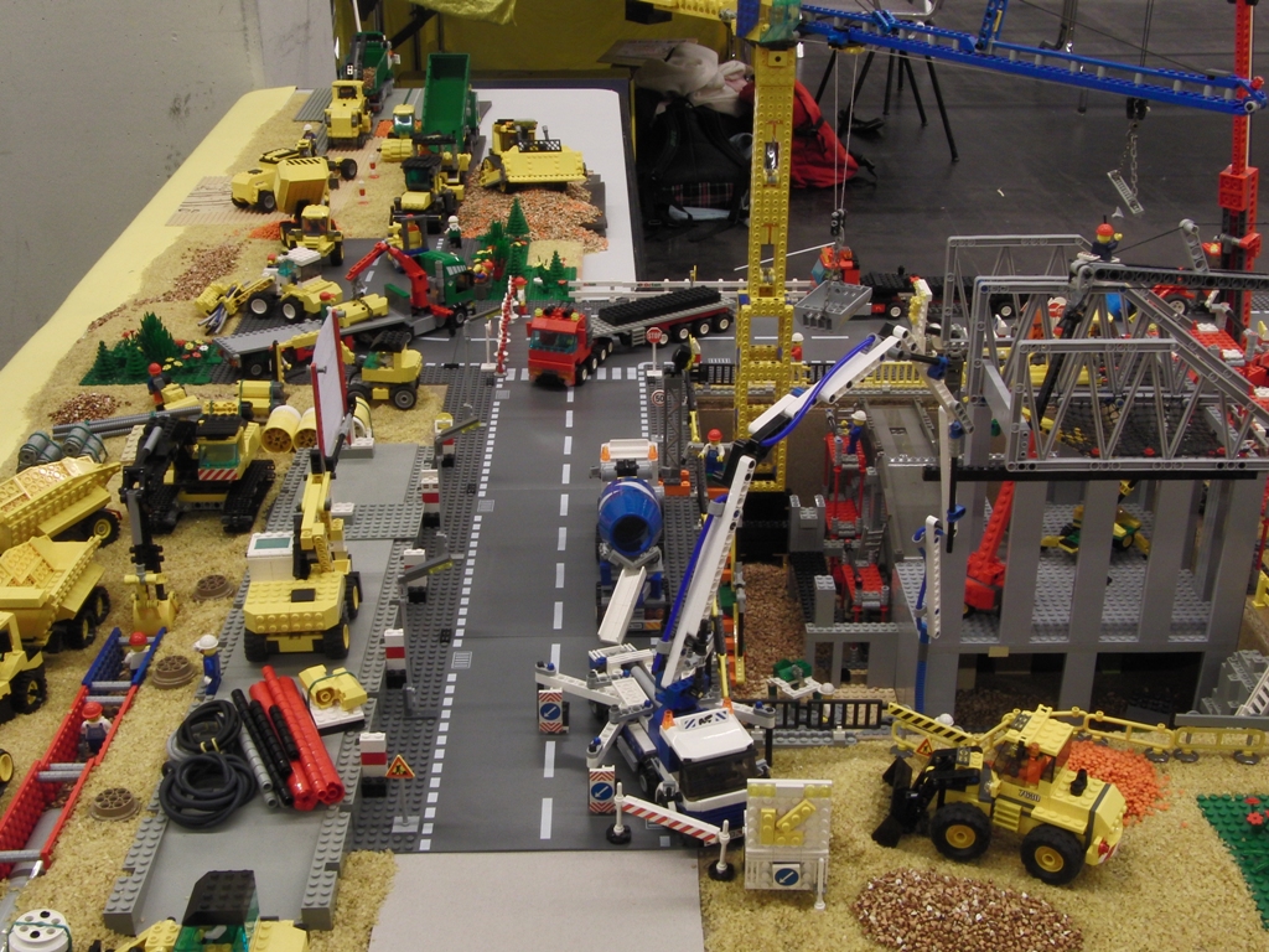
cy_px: 476
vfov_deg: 32.2
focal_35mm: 45
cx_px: 634
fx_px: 1650
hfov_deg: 42.1
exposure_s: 1/2
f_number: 7.3
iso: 100
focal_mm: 7.9
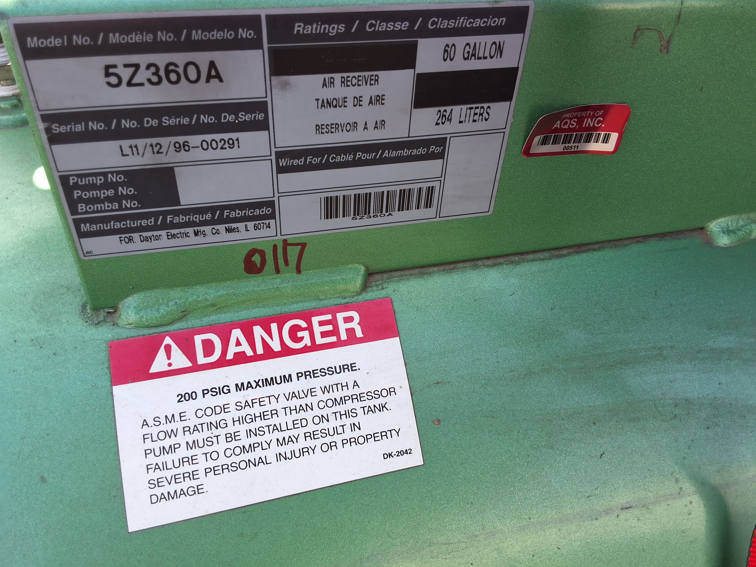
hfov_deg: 63.4
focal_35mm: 28
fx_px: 612
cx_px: 378
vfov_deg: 49.7
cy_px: 284
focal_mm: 2.91
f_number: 1.9
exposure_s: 1/308
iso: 32
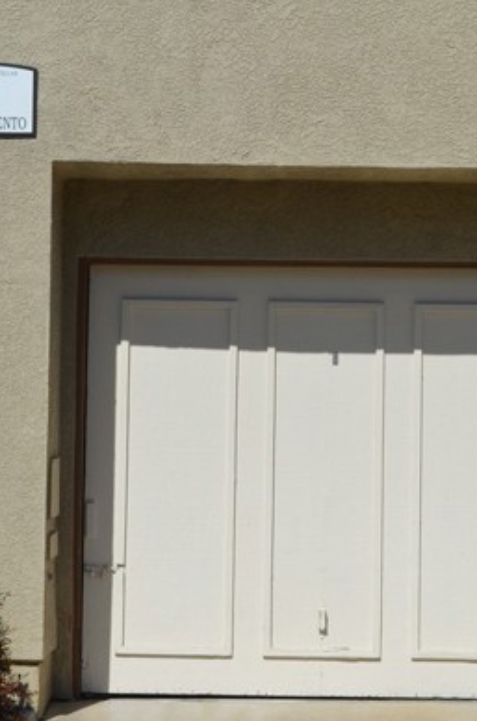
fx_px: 1976
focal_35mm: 99
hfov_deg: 13.8
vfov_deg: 20.6
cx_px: 258
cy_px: 295
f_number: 9
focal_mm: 40
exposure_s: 1/320
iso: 100
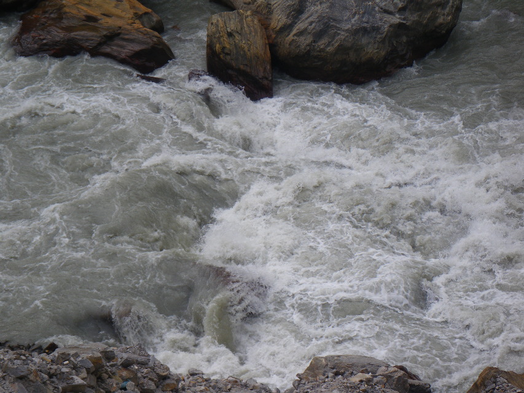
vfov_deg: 15.7
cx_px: 262
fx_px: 1423
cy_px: 196
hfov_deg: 20.9
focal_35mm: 94
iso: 50
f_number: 5
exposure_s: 1/250
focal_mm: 16.7
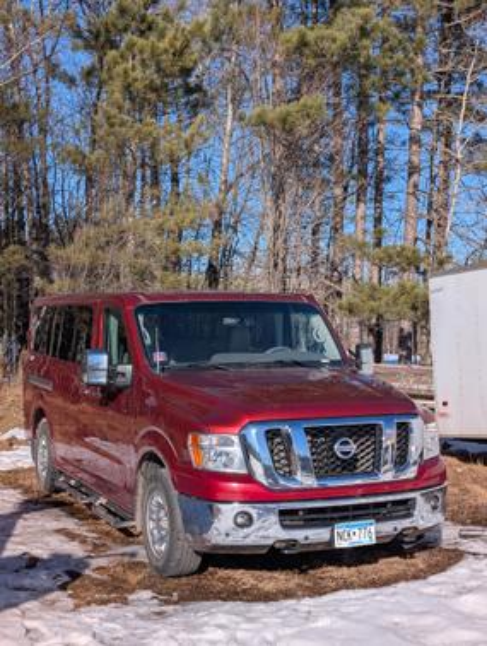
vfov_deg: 38.8
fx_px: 916
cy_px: 323
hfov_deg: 29.8
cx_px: 244
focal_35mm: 49
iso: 19
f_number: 1.68
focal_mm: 6.9
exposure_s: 1/1577
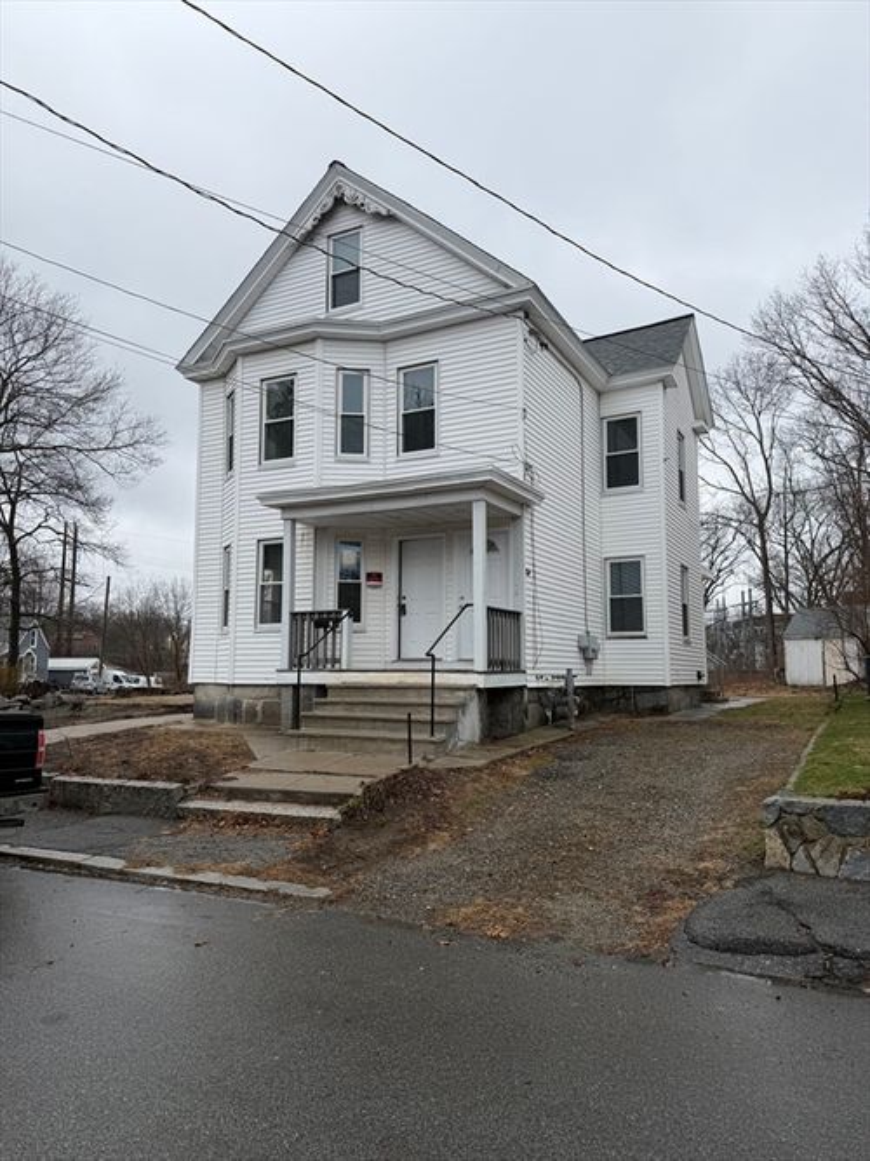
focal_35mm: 24
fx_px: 805
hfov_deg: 56.8
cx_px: 435
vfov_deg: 71.6
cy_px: 580
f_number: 1.78
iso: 80
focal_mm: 6.76
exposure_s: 1/1314
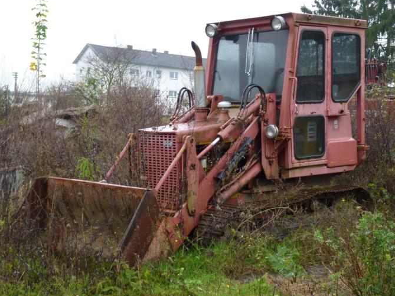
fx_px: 696
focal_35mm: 61
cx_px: 198
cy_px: 131
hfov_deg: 31.7
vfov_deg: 24.0
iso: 80
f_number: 4.4
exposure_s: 1/50
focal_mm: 9.1
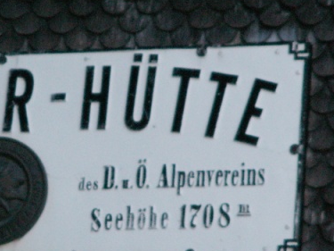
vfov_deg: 2.8
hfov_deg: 3.7
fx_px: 5112
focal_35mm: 530
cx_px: 34
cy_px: 135
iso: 160
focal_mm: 31.68
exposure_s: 1/160
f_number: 4
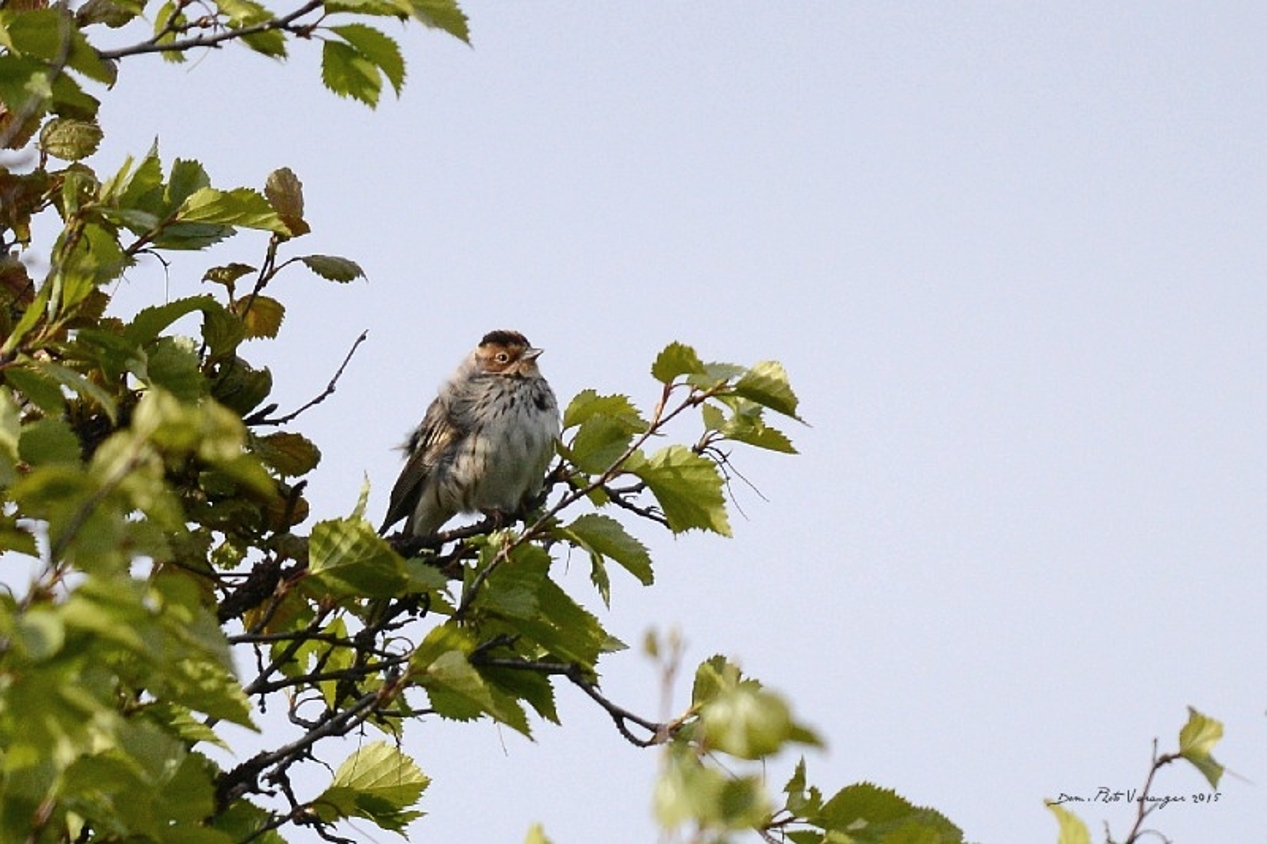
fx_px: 17592
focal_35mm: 500
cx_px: 634
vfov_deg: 2.7
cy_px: 422
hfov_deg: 4.1
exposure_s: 1/8000
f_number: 4
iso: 1000
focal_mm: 500
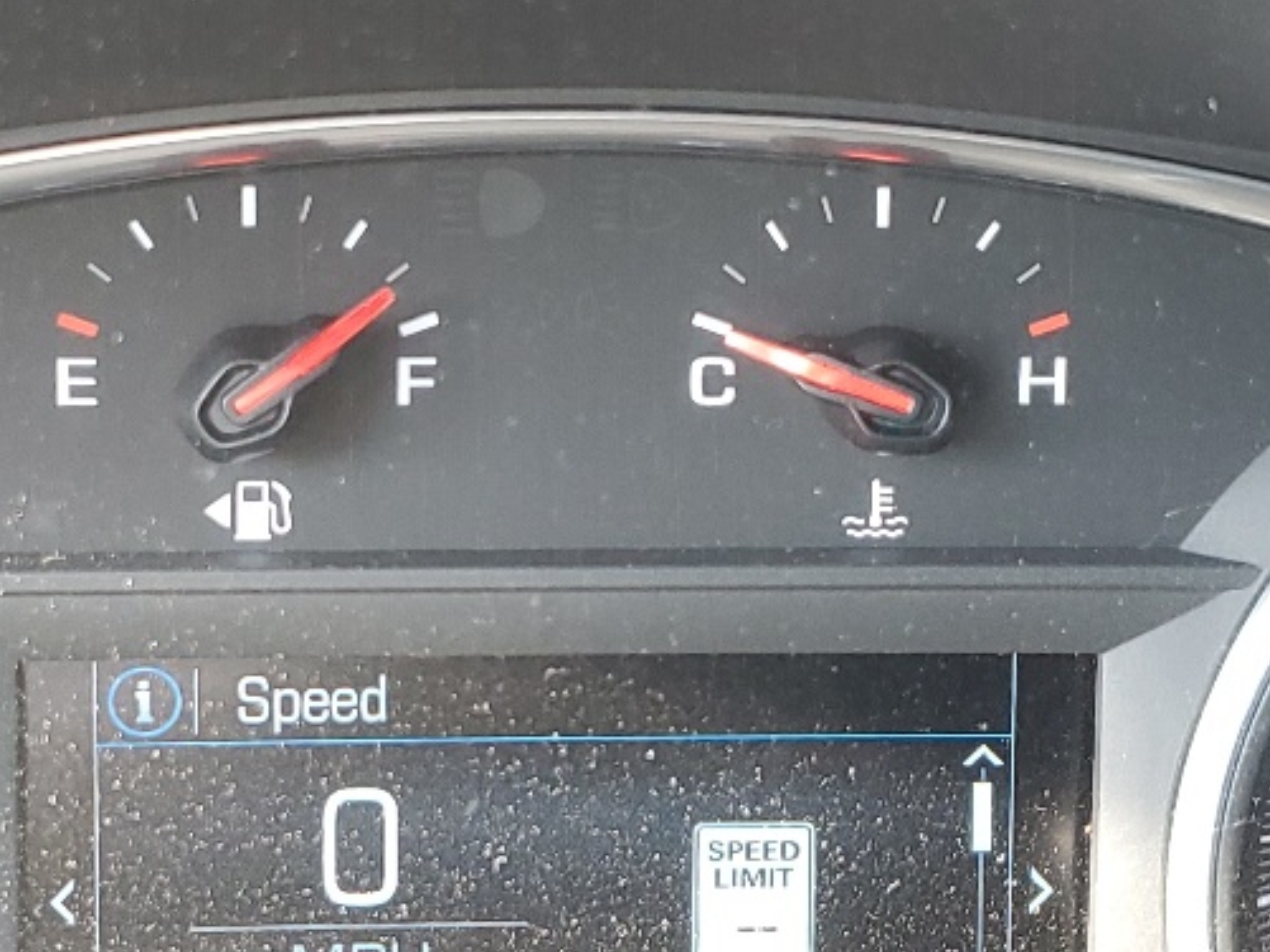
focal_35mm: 83
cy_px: 413
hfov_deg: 23.5
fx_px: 3046
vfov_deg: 17.8
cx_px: 525
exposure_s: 1/100
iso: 81
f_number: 1.5
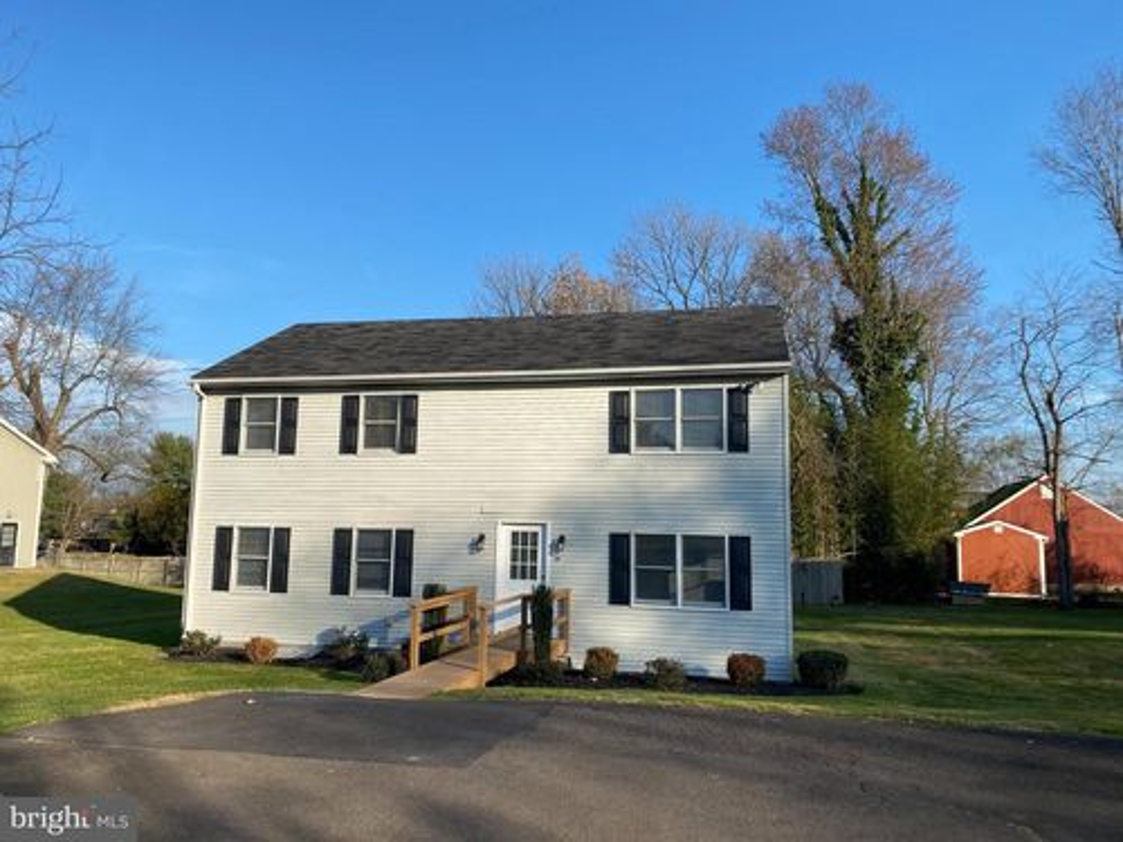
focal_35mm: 26
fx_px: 843
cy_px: 421
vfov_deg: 53.1
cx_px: 562
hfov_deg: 67.3
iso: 32
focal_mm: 4.25
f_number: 1.8
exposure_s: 1/2028
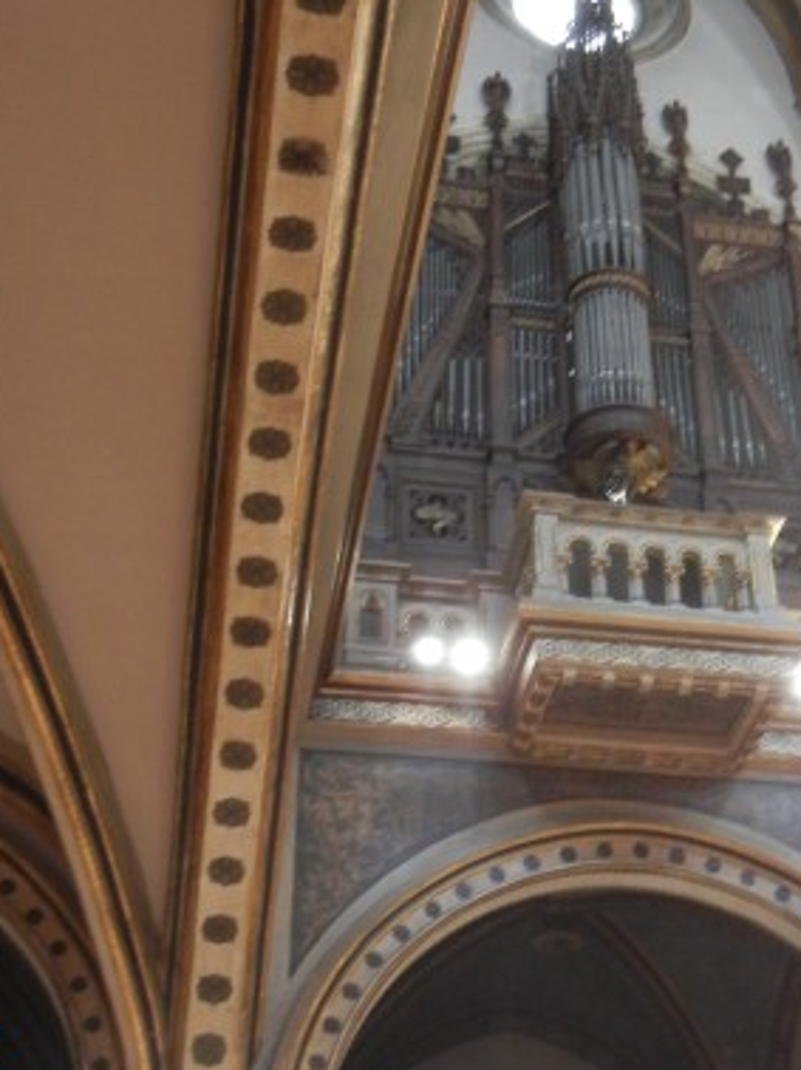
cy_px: 611
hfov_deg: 23.7
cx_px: 614
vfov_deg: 31.7
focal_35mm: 61
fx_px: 1884
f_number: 3.5
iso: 400
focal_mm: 5.4
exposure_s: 1/2.8
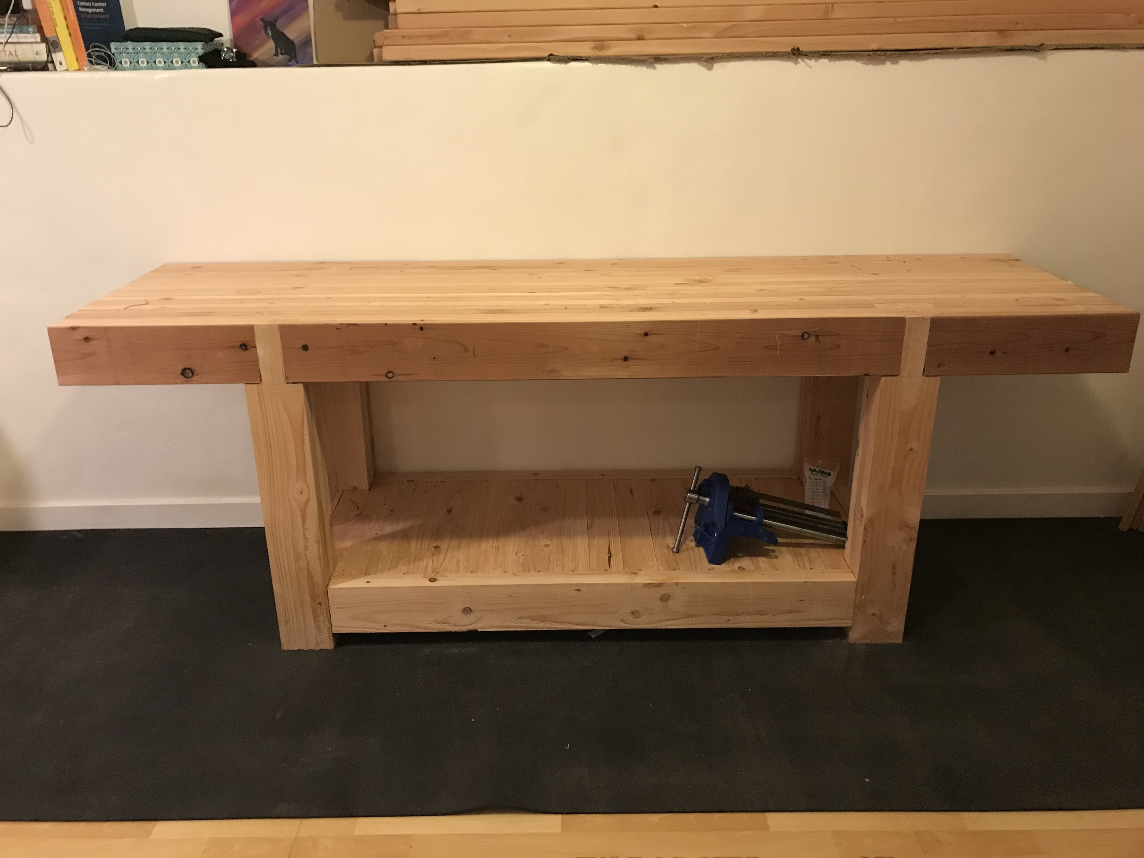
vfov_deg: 49.7
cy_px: 429
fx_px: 925
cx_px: 572
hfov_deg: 63.4
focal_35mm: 28
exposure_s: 1/15
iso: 100
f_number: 1.8
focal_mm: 3.99
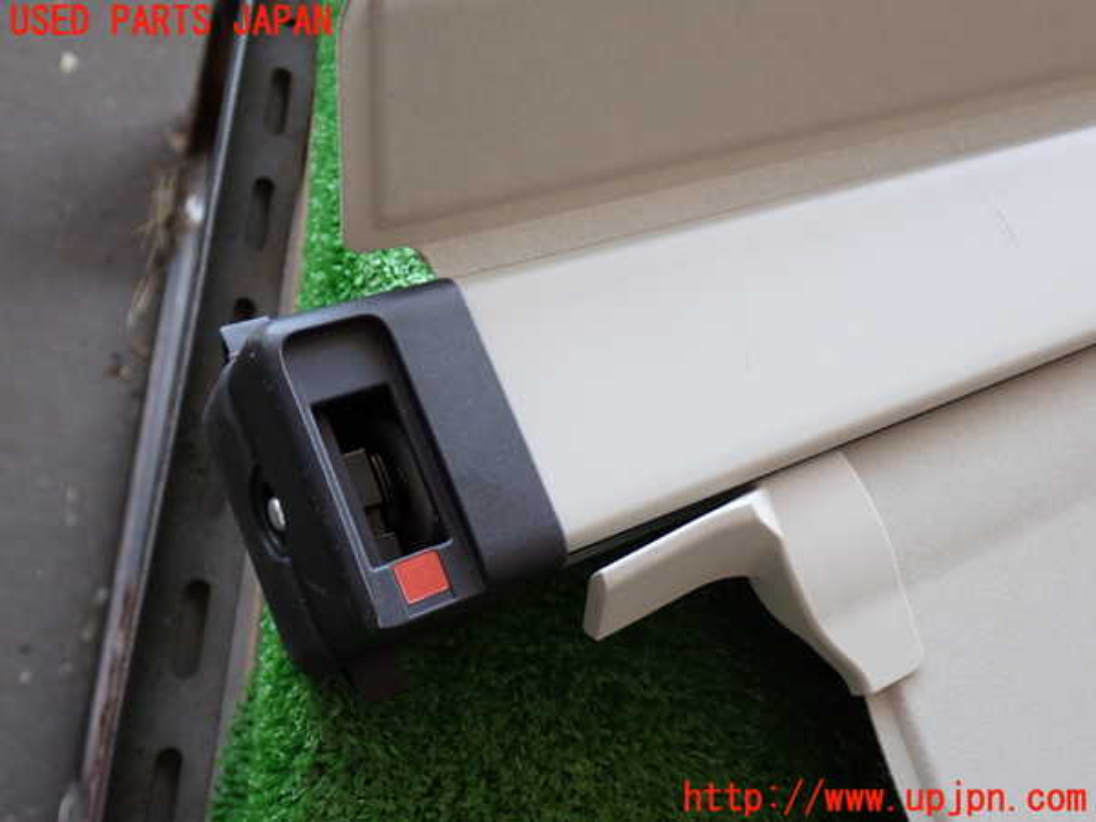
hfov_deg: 49.0
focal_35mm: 38
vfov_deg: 37.7
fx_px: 1203
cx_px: 548
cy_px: 411
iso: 200
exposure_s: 1/50
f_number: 2.7
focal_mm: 6.83
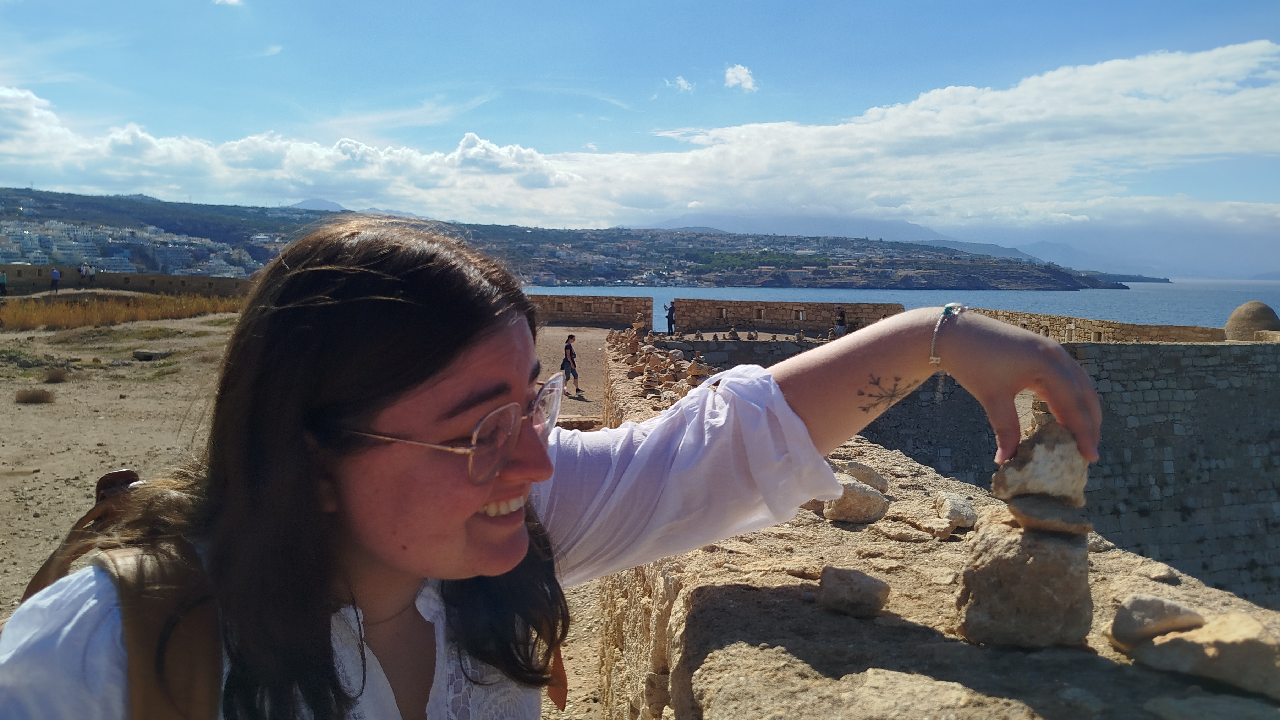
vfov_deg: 40.2
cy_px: 352
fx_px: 984
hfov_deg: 66.1
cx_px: 623
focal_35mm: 29
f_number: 1.7
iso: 50
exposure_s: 1/2130
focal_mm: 5.31
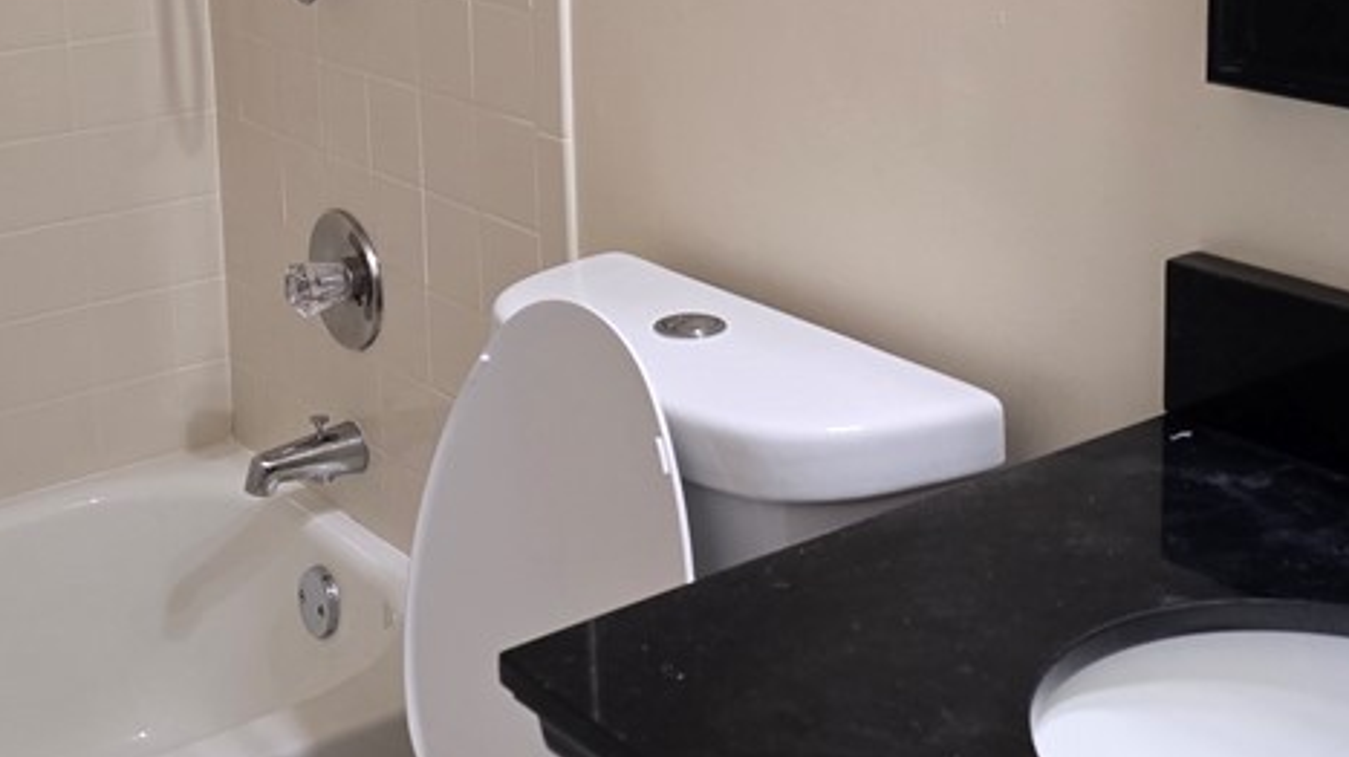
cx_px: 503
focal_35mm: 55
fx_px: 1966
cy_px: 29
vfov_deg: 21.2
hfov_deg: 37.6
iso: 400
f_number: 1.7
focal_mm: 6.3
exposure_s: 1/120
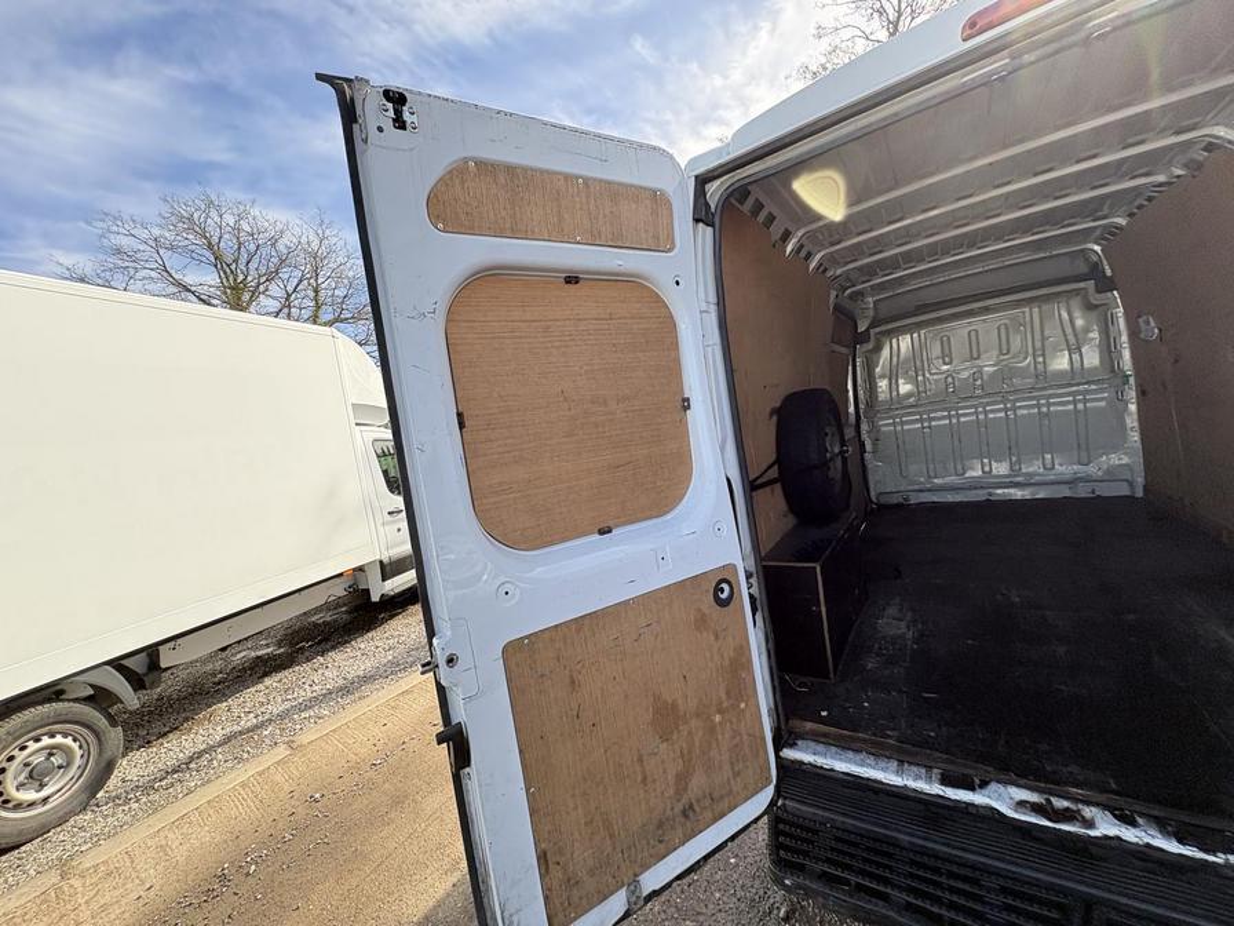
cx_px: 617
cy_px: 463
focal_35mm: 14
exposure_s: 1/347
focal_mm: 2.22
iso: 64
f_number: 2.2
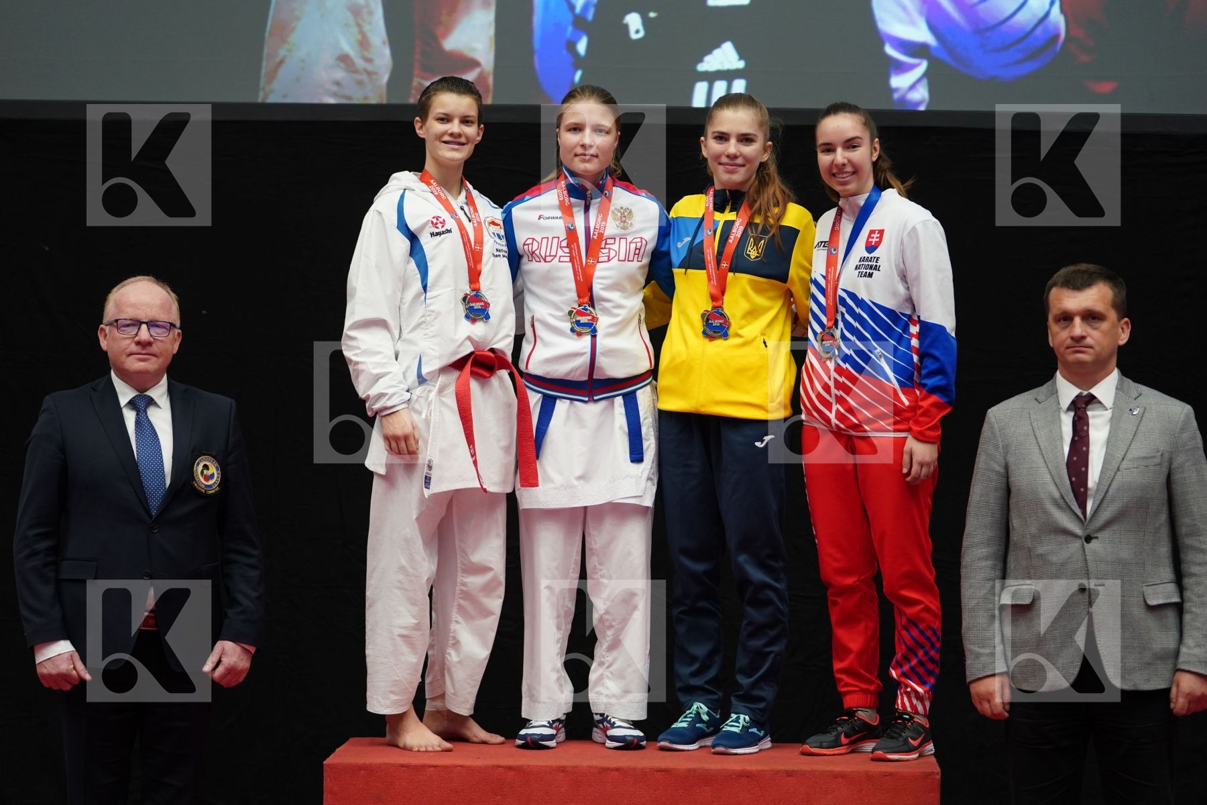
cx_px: 604
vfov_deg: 12.9
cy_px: 402
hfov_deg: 19.3
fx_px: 3554
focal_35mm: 106
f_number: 2.8
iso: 1600
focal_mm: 106
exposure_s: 1/500
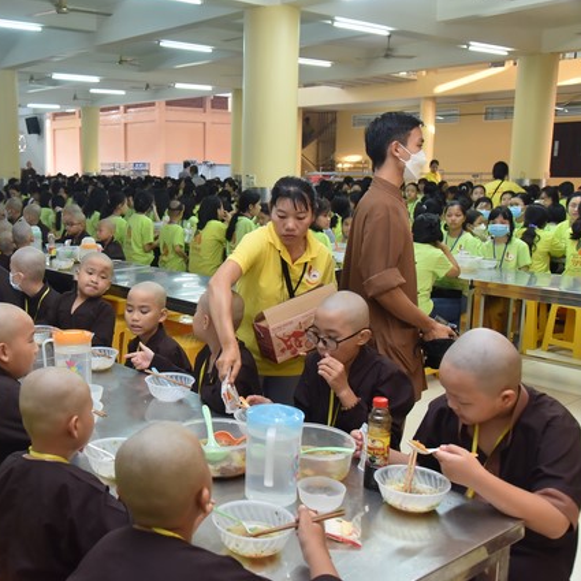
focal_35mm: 39
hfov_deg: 41.8
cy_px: 288
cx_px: 161
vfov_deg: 42.8
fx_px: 741
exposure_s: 1/125
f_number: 5
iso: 1600
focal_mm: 30
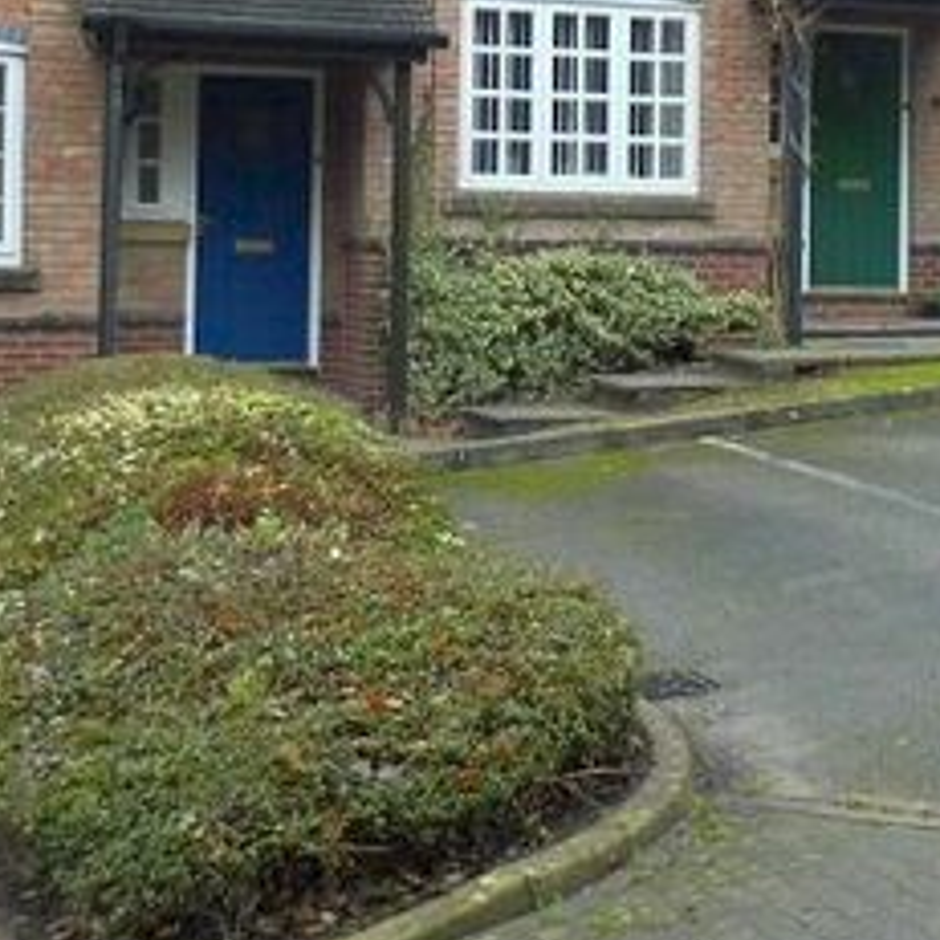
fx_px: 2058
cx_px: 749
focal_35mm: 67
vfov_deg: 25.3
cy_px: 185
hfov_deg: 25.3
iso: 100
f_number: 3.1
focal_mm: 4.5
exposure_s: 1/60
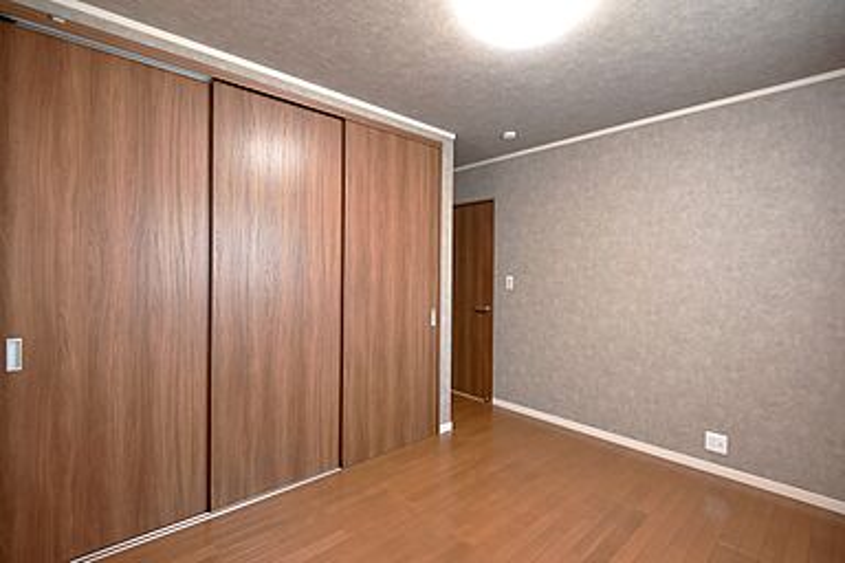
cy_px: 282
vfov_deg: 70.4
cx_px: 422
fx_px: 399
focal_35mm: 17
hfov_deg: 93.3
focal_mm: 17
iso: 1600
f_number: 4
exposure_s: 1/60
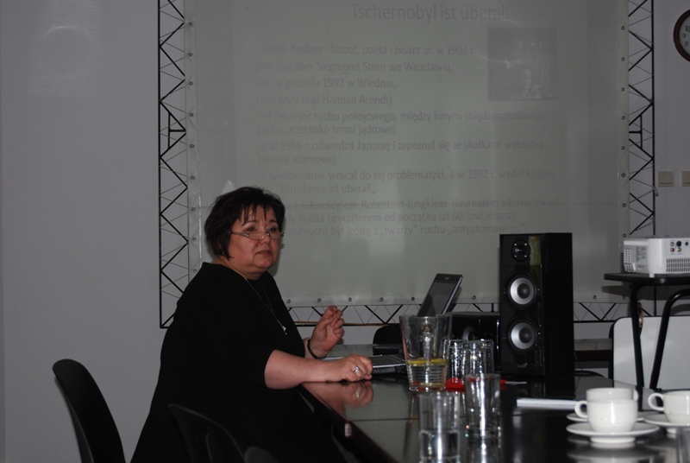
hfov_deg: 26.0
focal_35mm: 78
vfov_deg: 17.6
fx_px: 1497
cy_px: 232
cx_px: 345
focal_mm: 52
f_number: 5.6
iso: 250
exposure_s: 1/60
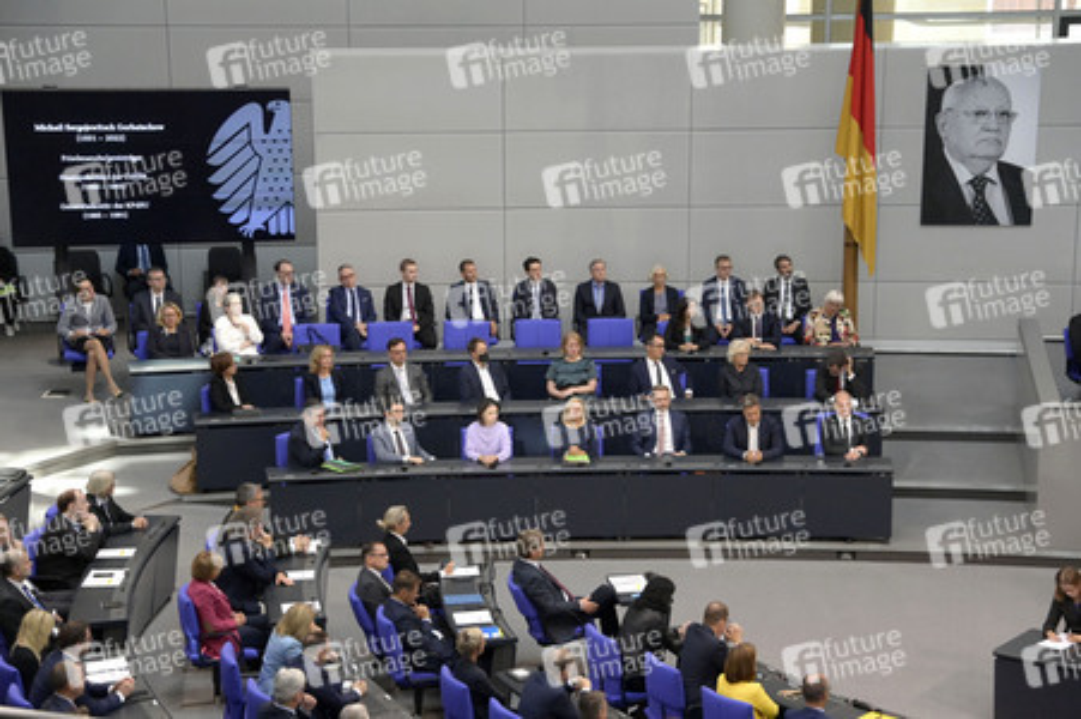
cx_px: 540
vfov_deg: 14.8
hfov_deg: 22.2
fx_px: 2760
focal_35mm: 92
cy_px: 360
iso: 8000
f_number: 5.6
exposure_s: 1/400
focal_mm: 92
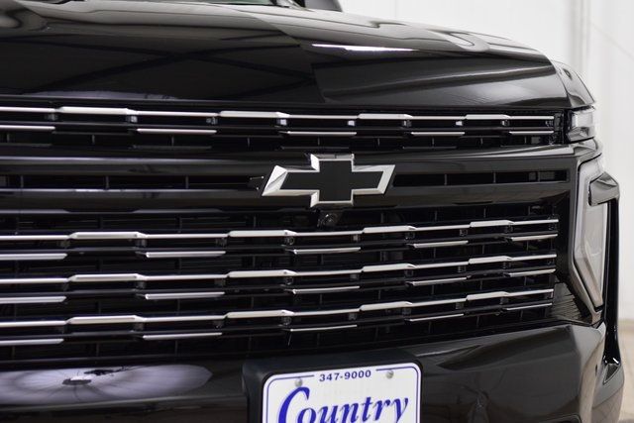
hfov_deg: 22.6
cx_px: 317
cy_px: 212
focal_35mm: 90
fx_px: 1585
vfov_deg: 15.2
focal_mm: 60
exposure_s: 1/125
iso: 1600
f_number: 4
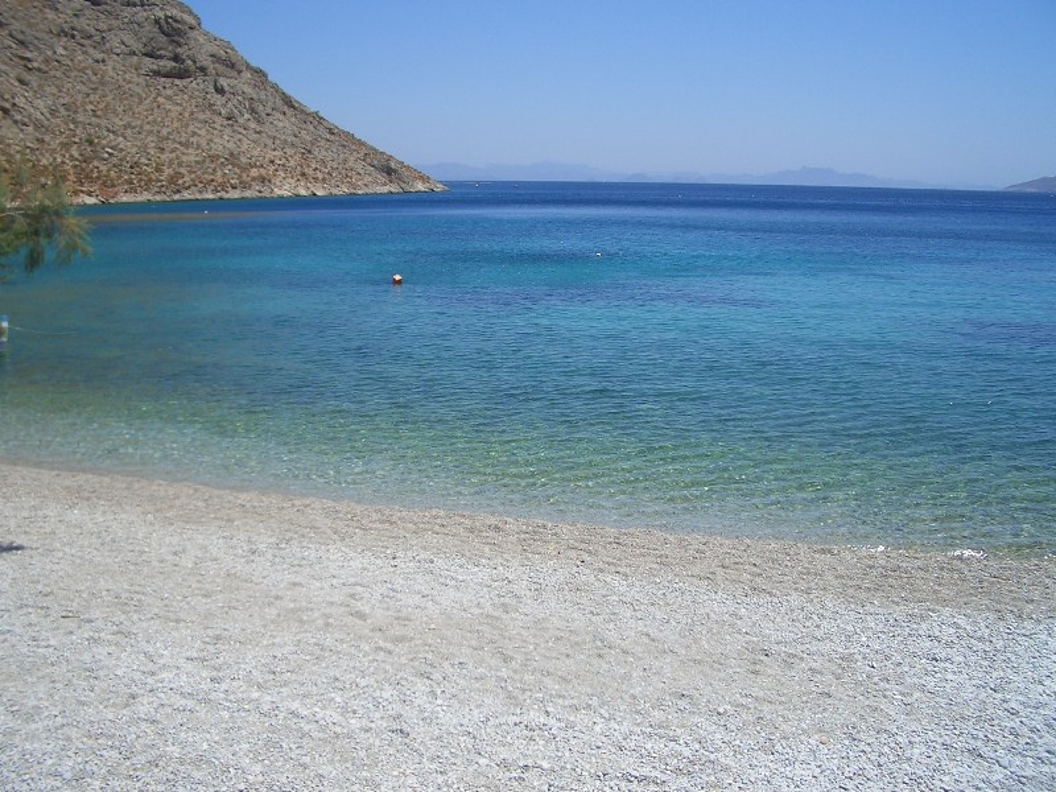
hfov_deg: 52.6
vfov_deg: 40.7
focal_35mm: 35
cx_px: 528
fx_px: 1068
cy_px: 396
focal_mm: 5.8
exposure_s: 1/800
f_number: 4.3
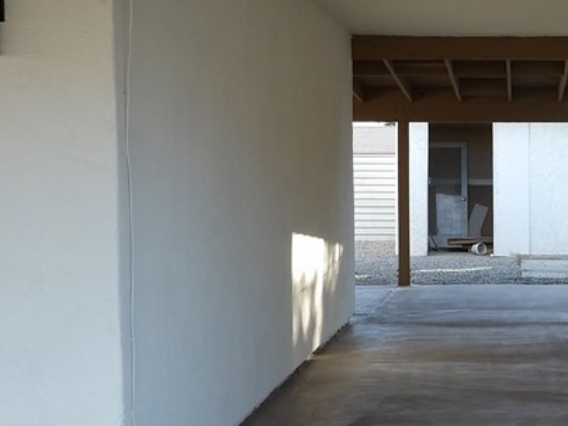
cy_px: 287
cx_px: 508
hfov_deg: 26.5
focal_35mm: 71
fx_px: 1165
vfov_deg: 20.6
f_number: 3.4
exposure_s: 1/127
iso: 100
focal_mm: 5
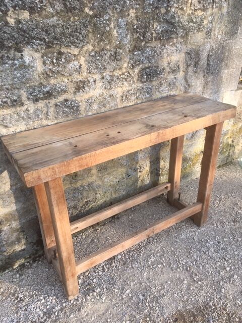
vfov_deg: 61.7
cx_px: 121
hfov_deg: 48.2
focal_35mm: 29
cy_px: 162
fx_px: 270
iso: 25
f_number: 2.2
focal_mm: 4.15
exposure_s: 1/430
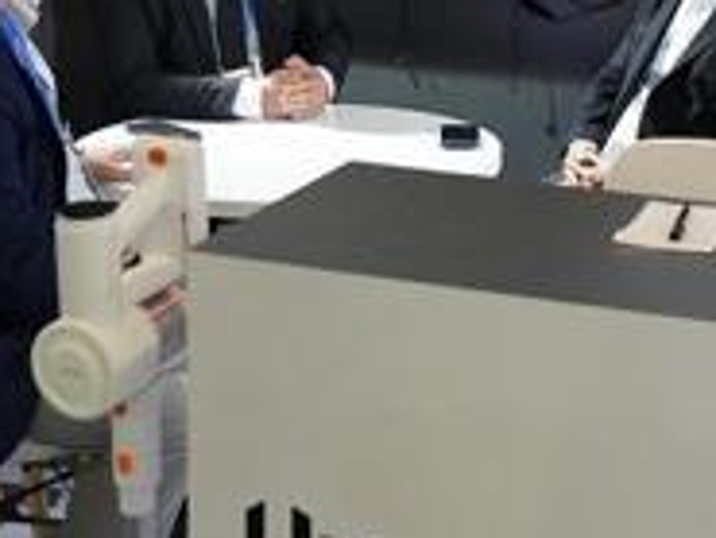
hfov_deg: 22.2
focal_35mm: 86
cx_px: 637
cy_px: -105
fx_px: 1780
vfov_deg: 16.5
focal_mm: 24
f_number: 4
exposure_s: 1/160
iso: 2000
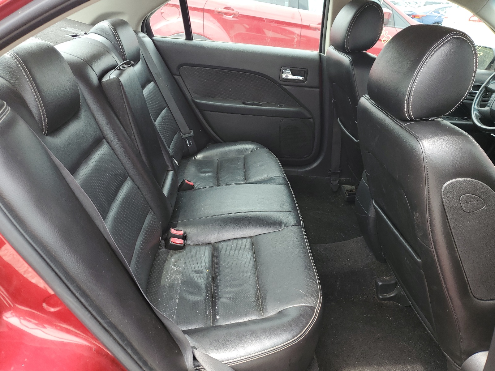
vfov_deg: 53.1
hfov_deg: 67.3
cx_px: 248
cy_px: 186
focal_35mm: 26
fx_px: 372
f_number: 1.5
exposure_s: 1/227
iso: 50
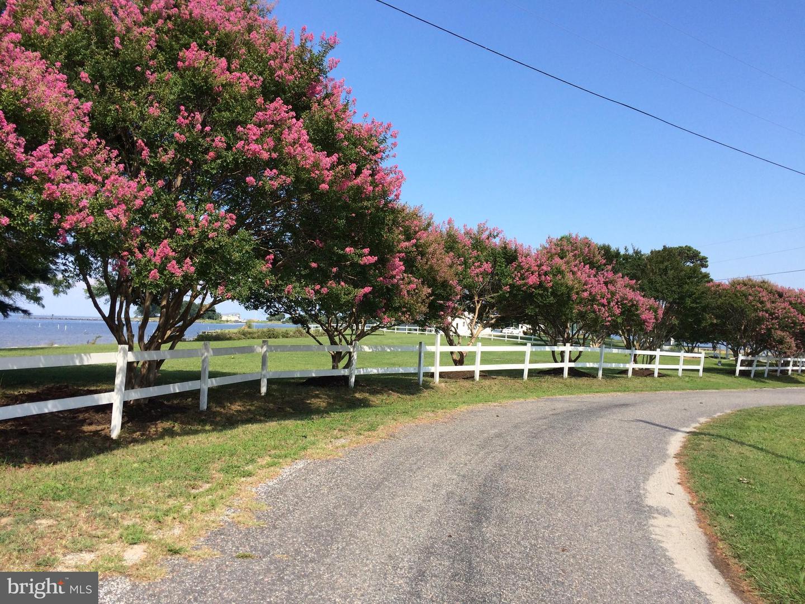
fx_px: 674
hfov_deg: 61.7
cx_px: 402
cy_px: 302
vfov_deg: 48.2
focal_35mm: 29
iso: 32
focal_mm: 4.15
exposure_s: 1/1466
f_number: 2.2
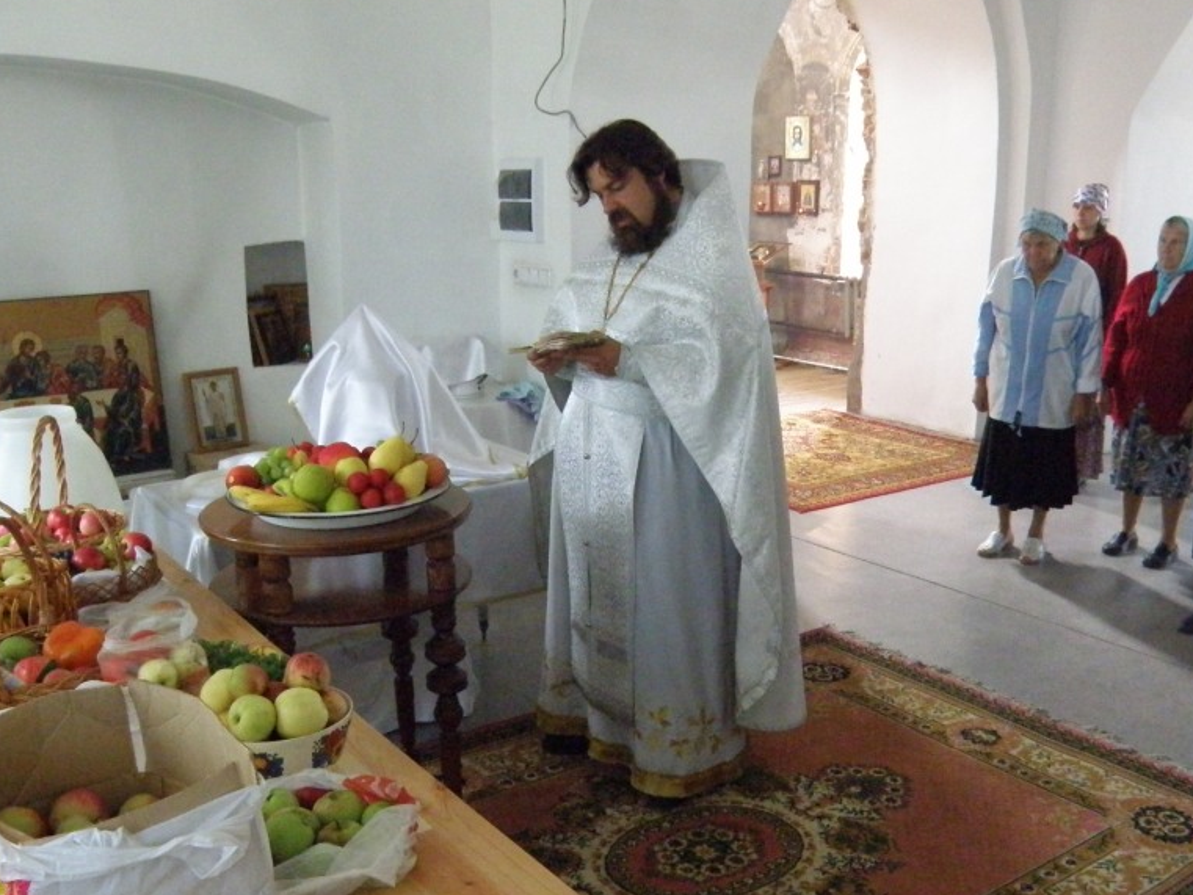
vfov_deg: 40.5
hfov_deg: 52.5
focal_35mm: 35
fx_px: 1206
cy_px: 553
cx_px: 663
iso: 800
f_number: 2.8
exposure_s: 1/50
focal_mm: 4.6
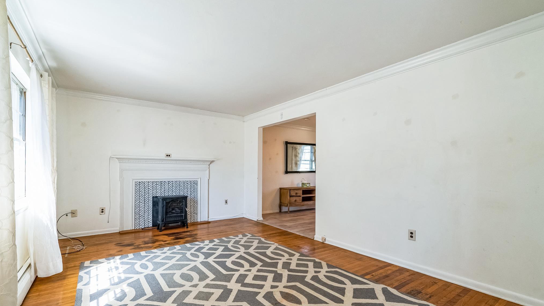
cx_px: 275
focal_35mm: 17
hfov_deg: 95.9
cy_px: 165
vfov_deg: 63.8
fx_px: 245
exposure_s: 1/80
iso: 800
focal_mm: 16
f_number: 8
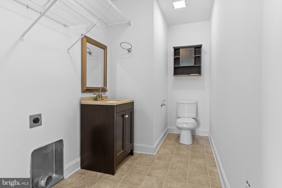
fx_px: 157
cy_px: 94
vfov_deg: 61.7
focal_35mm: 20
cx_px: 141
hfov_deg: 83.7
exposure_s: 1.6
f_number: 7.1
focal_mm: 13.4
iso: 250
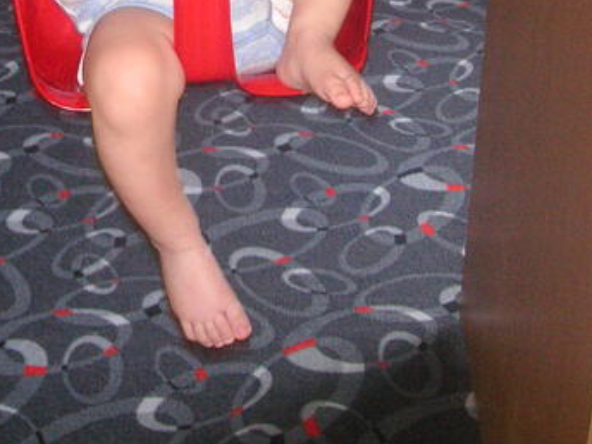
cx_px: 146
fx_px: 1471
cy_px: -71
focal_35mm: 86
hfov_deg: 22.5
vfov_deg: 16.5
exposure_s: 1/45
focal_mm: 6.1
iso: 160
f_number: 2.8
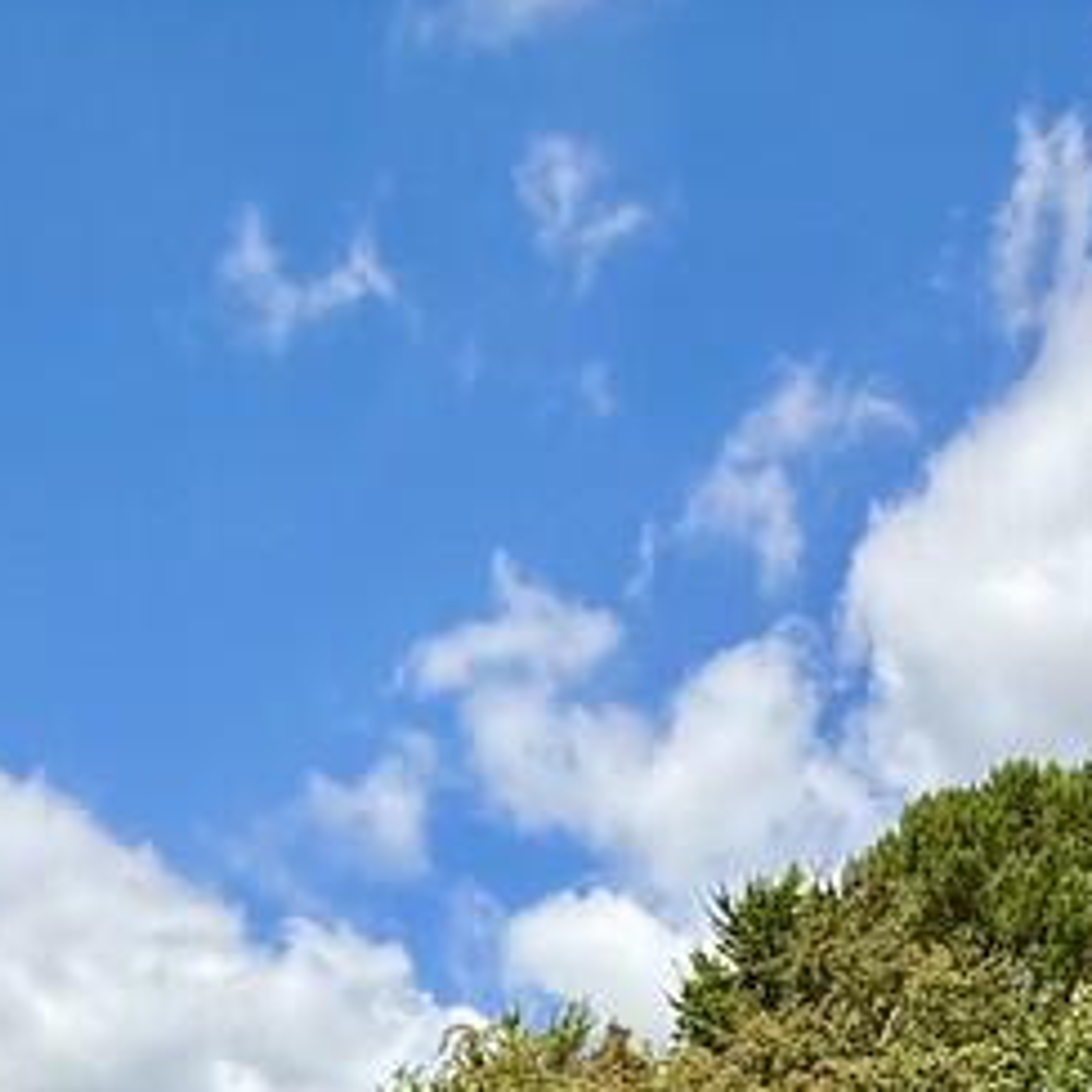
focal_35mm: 52
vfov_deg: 24.3
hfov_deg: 32.8
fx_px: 1856
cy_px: 1705
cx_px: 546
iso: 50
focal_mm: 2.22
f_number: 2.2
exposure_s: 1/1534
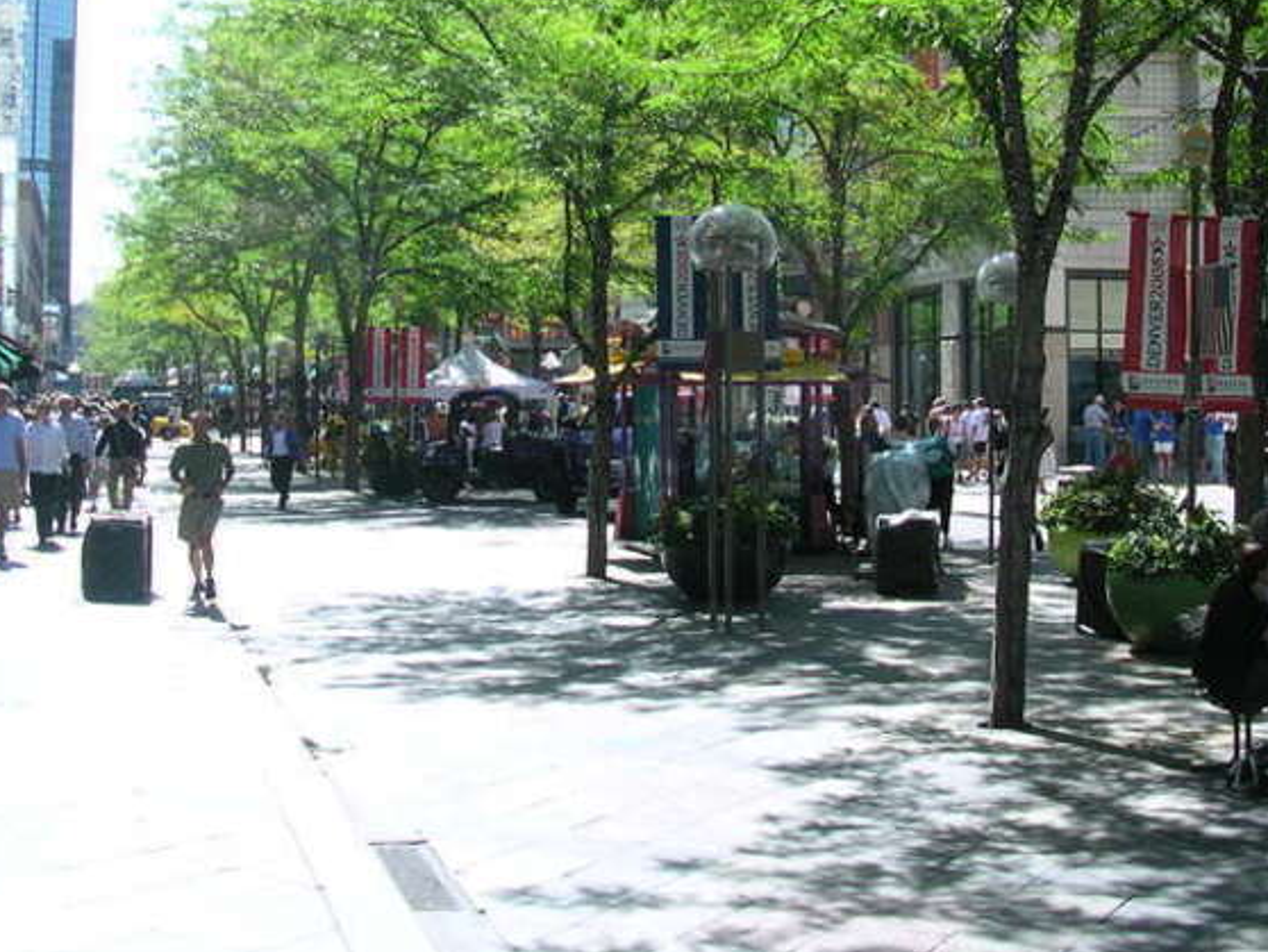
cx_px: 659
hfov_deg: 36.2
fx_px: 1942
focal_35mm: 53
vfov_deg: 27.4
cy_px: 341
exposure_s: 1/419
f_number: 2.7
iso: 100
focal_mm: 5.6
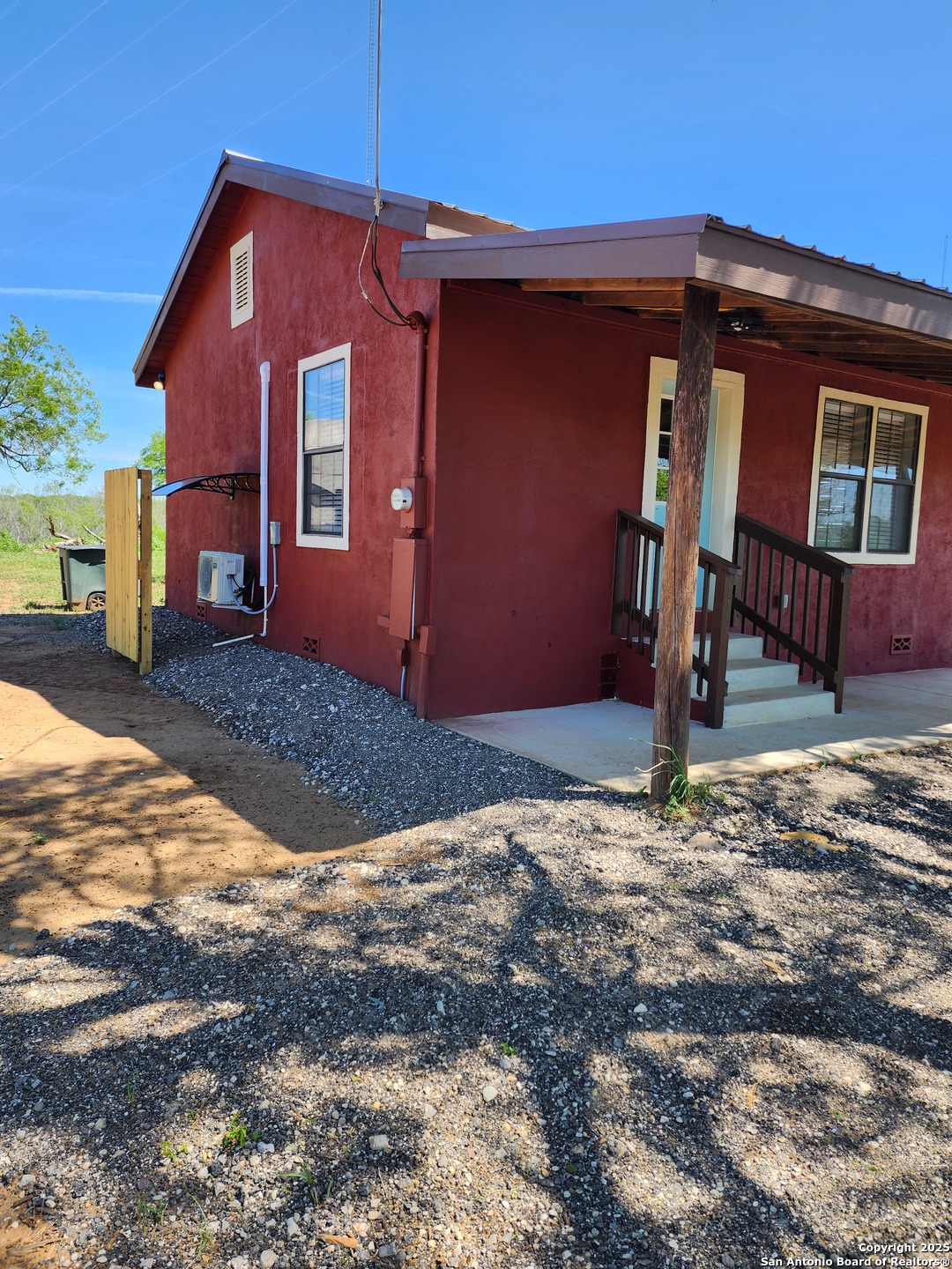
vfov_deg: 73.9
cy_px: 634
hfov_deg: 58.9
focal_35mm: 23
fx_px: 843
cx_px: 476
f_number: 1.8
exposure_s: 1/331
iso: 12
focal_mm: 6.4
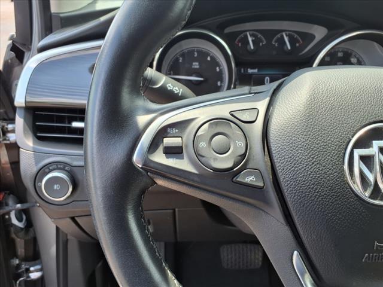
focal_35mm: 27
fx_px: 299
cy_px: 144
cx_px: 192
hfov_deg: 65.3
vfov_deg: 51.4
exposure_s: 1/238
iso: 40
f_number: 1.9
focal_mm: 3.58
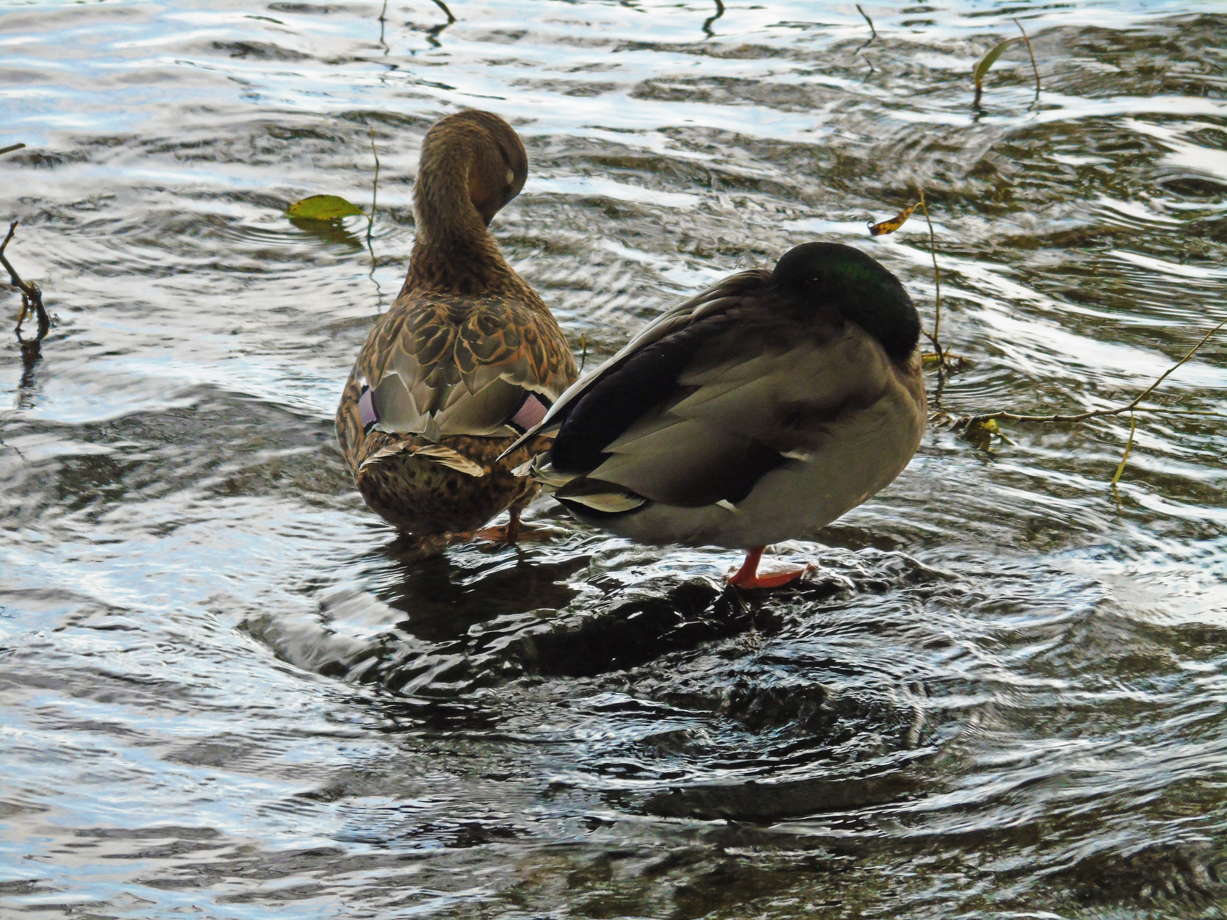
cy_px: 460
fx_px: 16941
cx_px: 614
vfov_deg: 3.1
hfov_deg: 4.1
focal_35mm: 478
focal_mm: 85
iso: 200
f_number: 5.6
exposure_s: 1/60
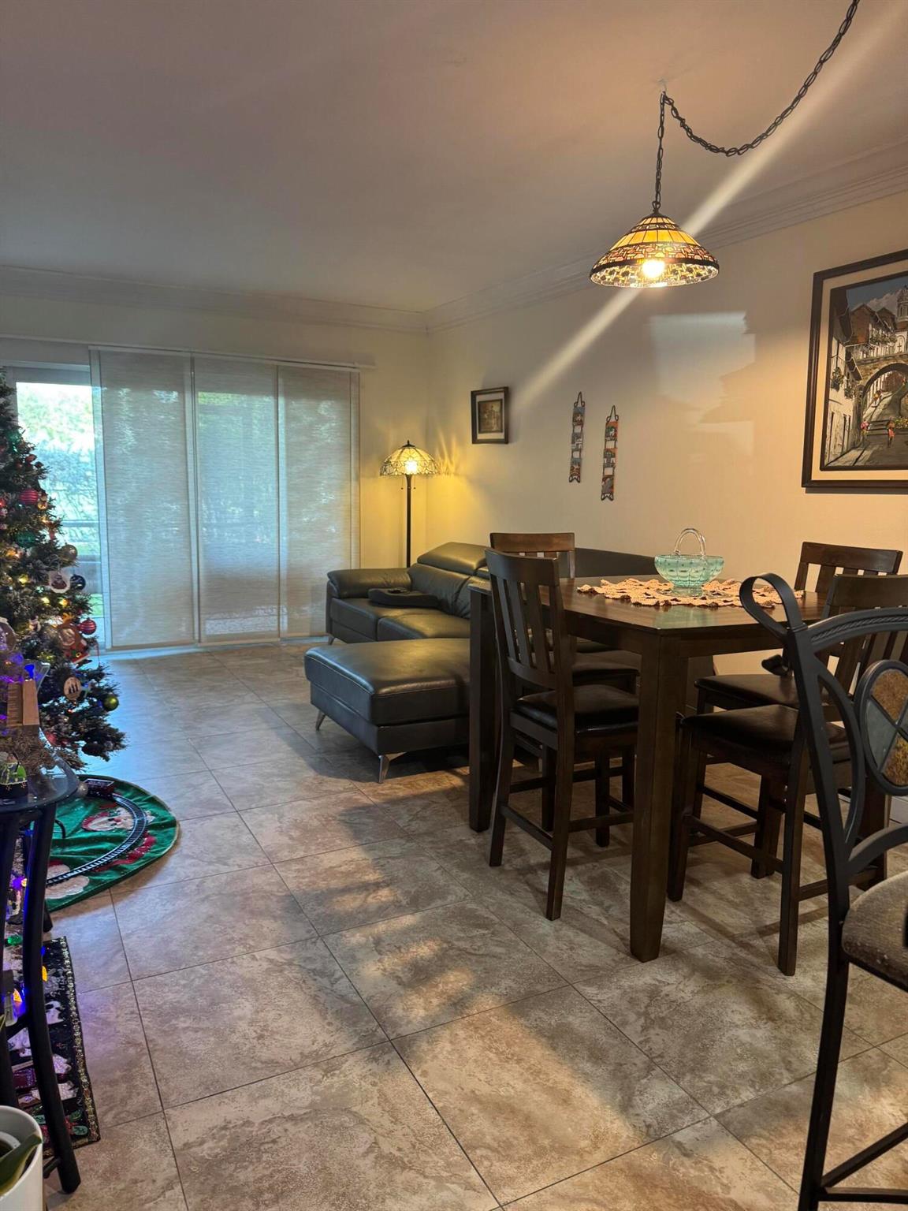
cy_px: 606
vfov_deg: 71.6
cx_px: 454
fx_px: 839
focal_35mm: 24
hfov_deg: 56.8
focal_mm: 6.76
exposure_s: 1/60
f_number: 1.78
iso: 200
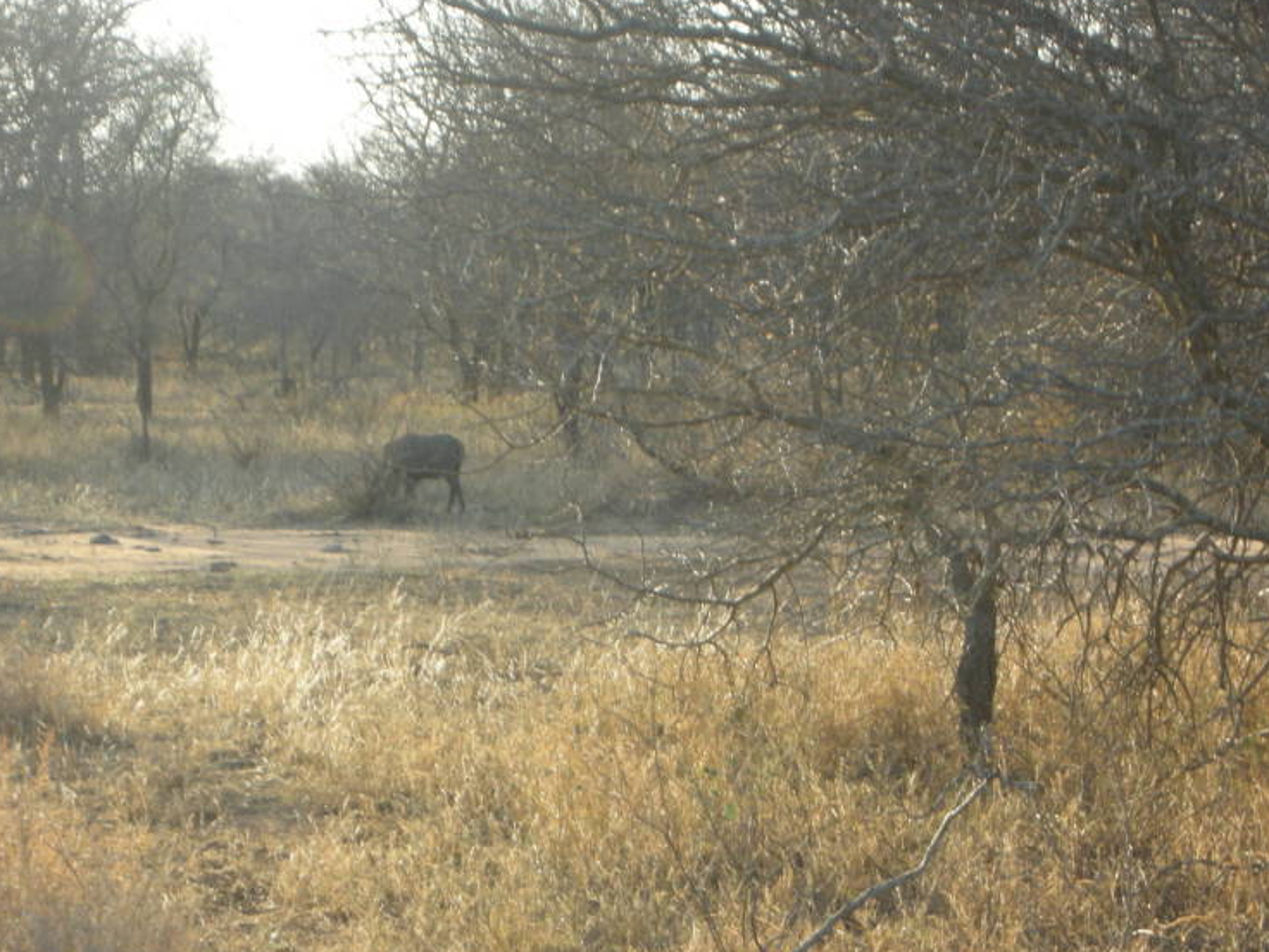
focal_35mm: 146
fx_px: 5352
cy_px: 529
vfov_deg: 10.2
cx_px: 462
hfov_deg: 13.5
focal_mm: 17.4
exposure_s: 1/65.1
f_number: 5.4
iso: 66
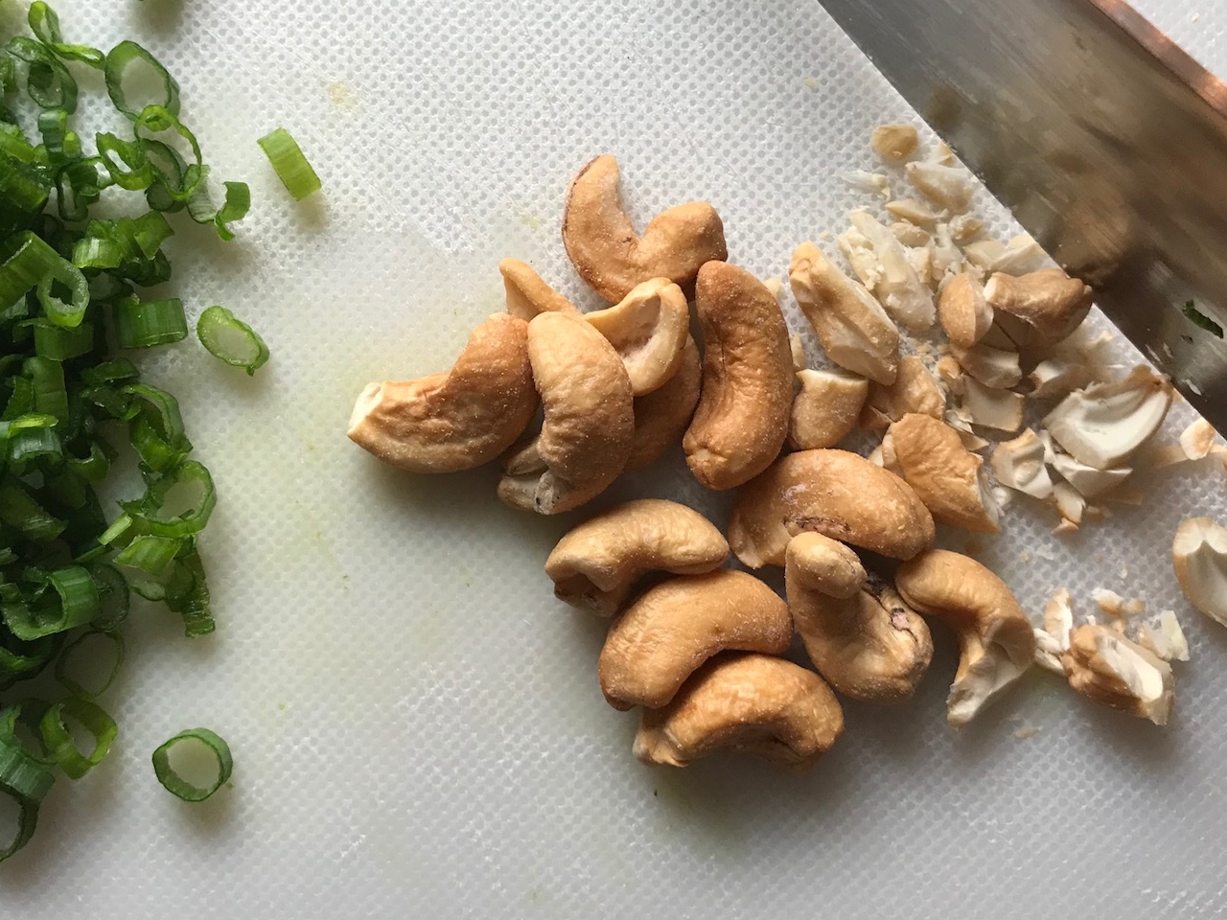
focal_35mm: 35
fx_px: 1241
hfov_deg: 52.4
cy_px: 383
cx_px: 525
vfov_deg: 40.6
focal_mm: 3.99
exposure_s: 1/40
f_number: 1.8
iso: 25
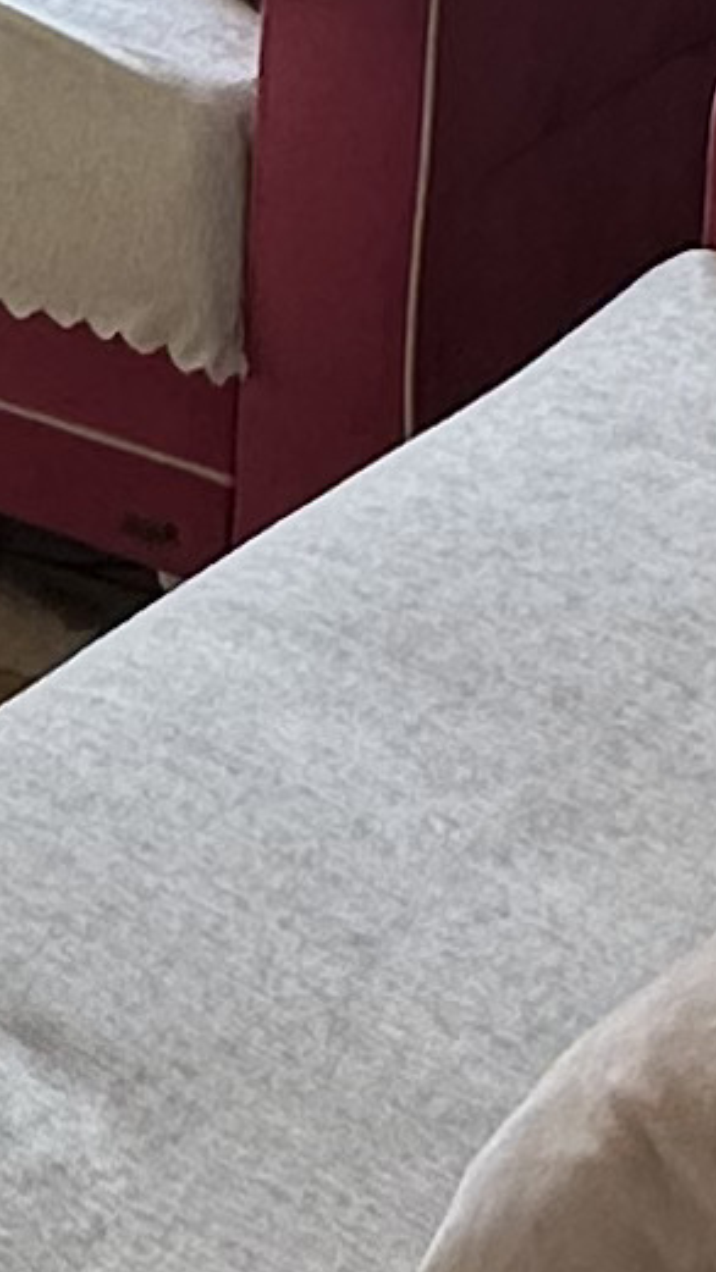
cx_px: -264
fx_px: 3983
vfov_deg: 15.5
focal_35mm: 118
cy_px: -1030
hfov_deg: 10.0
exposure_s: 1/99
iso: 80
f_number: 2.2
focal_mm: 2.22
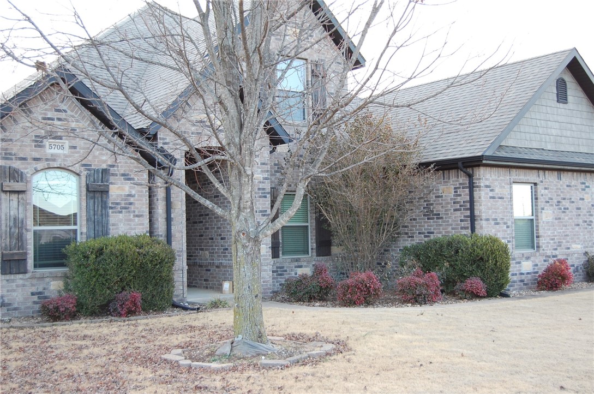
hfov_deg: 43.7
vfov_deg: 29.8
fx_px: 741
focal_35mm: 45
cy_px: 197
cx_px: 297
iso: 400
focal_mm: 30
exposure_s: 1/60
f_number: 5
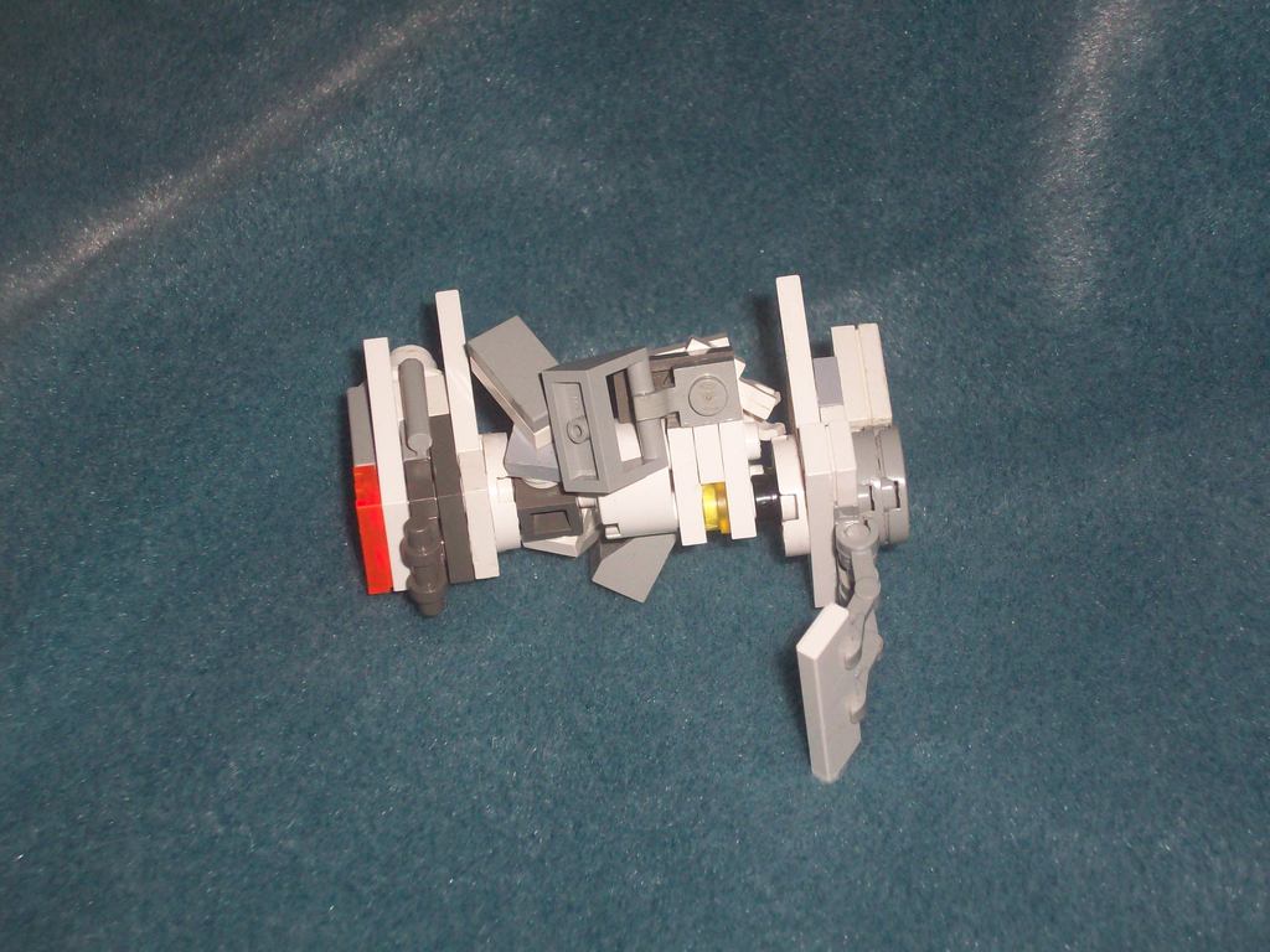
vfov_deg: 19.1
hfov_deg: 25.3
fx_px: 2825
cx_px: 635
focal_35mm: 77
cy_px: 476
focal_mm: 12.8
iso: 160
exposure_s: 1/102
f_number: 4.2
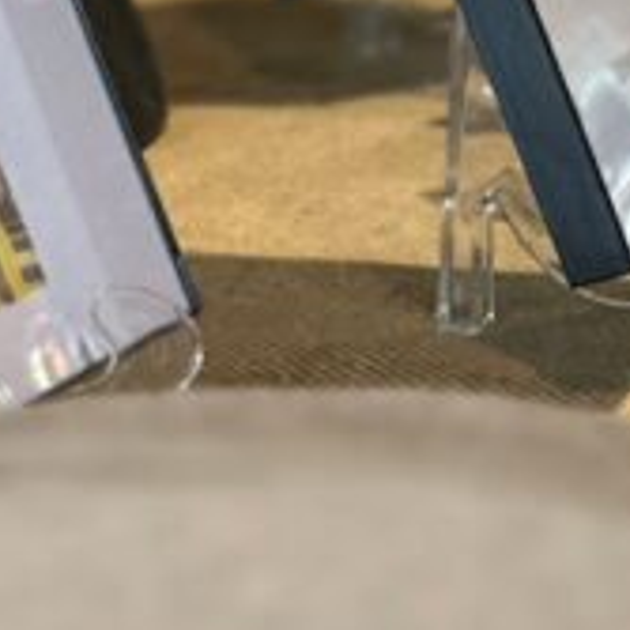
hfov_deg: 4.2
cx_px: 23
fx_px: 8607
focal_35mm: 418
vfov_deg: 4.2
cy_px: -230
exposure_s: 1/60
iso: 125
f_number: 2.8
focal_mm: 9
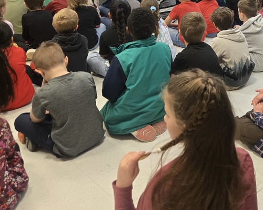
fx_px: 358
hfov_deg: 39.1
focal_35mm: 46
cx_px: 203
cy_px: 23
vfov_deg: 31.3
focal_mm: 5.4
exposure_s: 1/120
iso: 400
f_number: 1.8
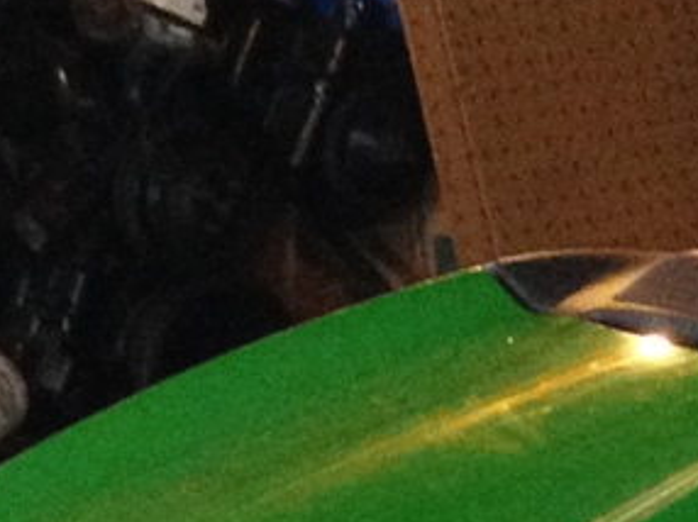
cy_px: 1254
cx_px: 1181
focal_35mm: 251
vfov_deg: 5.7
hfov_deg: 7.7
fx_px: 5057
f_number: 2.4
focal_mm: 4.28
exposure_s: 1/16
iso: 320
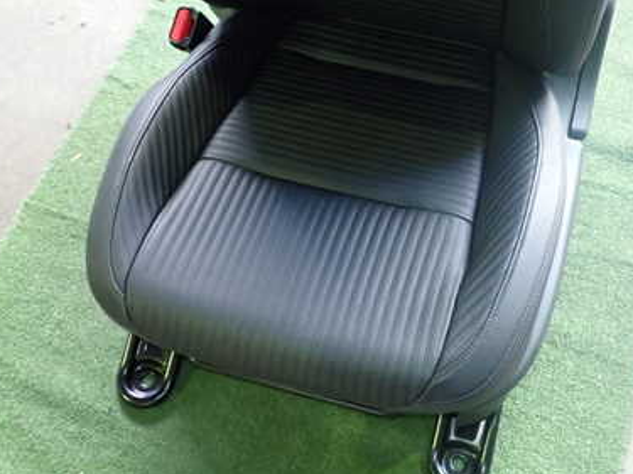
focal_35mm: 48
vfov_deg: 30.0
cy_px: 147
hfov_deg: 39.5
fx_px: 877
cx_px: 371
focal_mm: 5.4
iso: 500
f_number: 2.3
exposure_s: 1/30
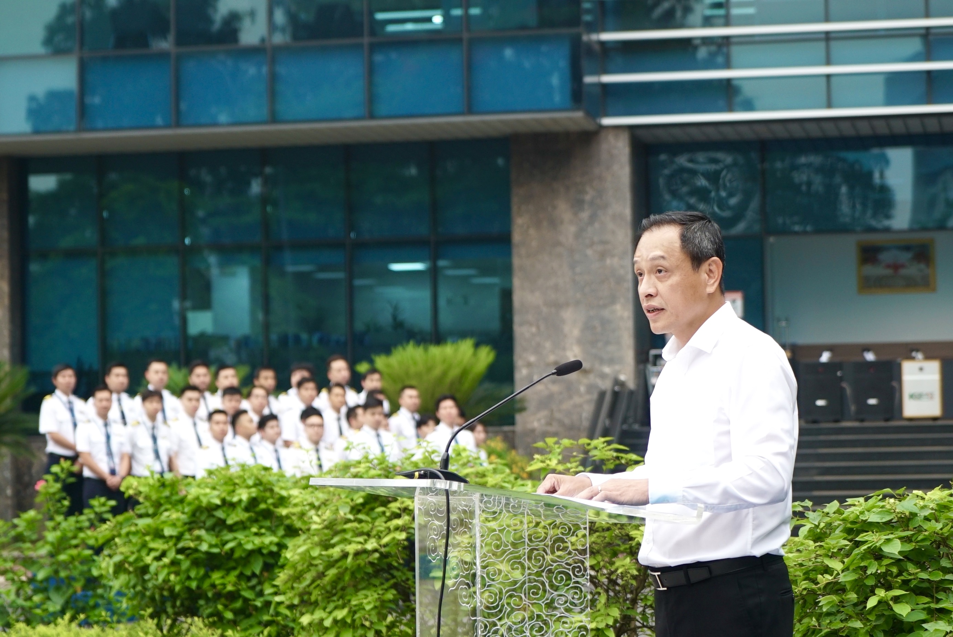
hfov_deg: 19.4
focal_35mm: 105
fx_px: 2781
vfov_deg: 13.1
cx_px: 476
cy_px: 318
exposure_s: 1/160
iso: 500
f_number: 4
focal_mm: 70
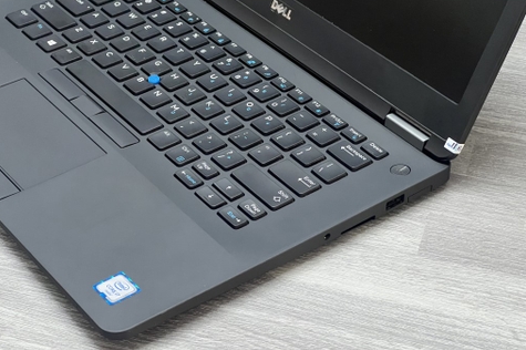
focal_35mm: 81
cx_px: 261
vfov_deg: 16.8
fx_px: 1183
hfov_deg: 25.1
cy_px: 176
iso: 400
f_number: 2.8
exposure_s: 1/50
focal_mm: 9
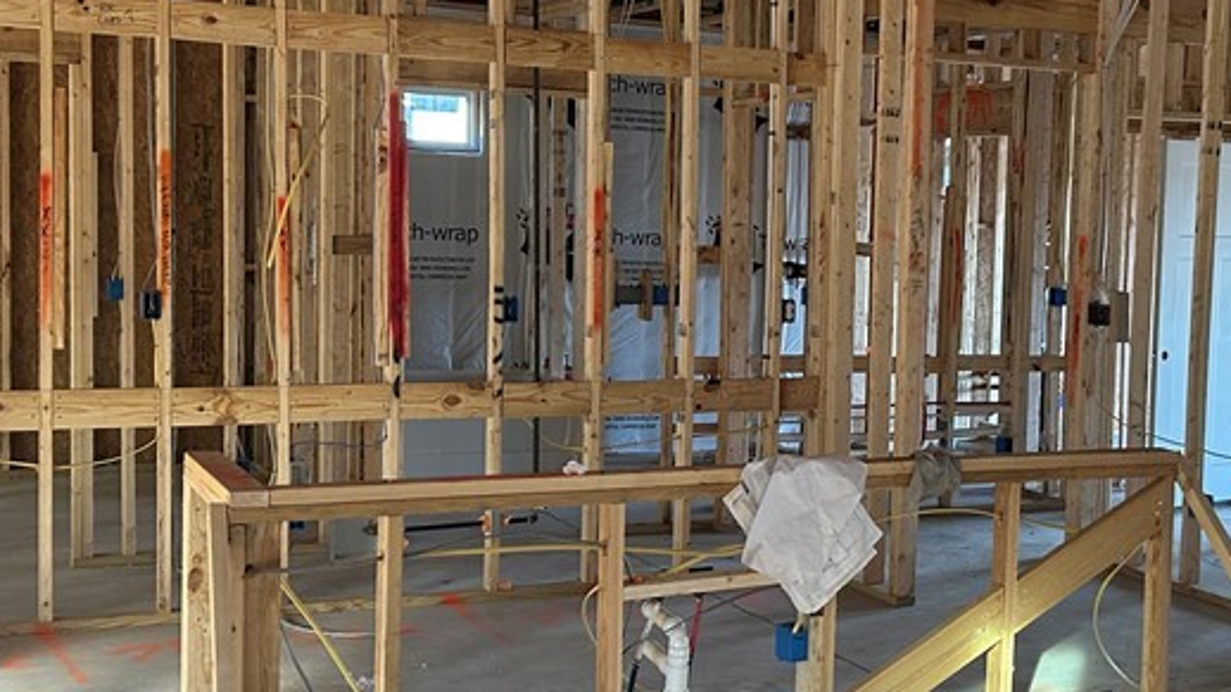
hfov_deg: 36.6
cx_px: 884
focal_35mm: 56
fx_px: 1827
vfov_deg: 21.4
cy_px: 350
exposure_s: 1/60
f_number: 1.5
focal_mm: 5.7
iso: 160
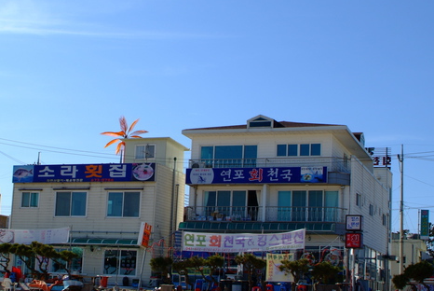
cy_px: 171
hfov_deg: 31.8
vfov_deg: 21.6
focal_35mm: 63
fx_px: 760
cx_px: 184
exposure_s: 1/250
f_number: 8
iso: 100
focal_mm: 28
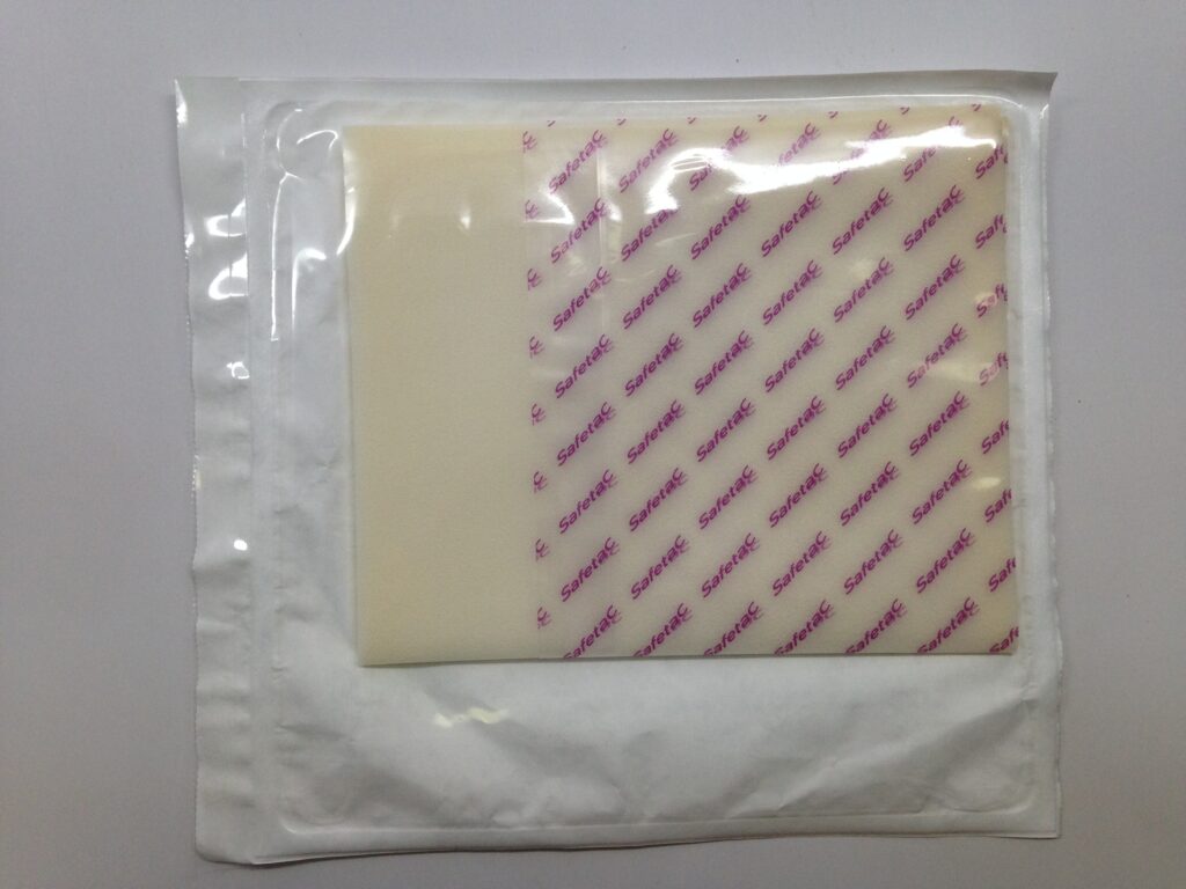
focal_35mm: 33
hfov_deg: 55.4
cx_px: 593
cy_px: 444
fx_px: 1131
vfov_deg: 42.9
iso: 100
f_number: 2.4
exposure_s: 1/120
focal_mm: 4.12
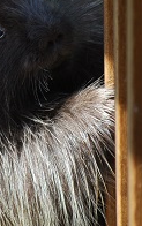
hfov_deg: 1.4
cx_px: 21
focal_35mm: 936
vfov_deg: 2.2
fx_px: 5779
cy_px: 35
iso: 400
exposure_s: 1/320
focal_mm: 200
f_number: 5.6
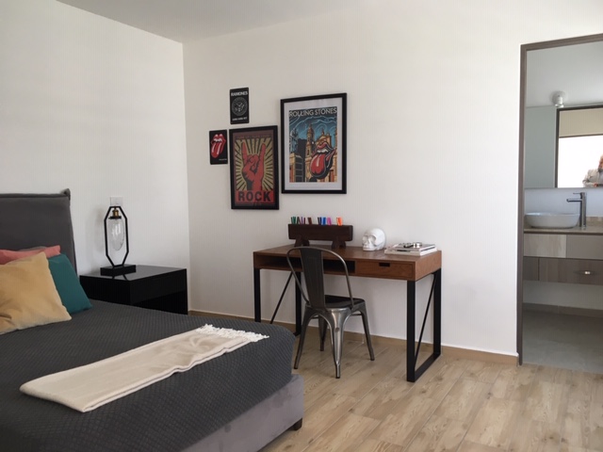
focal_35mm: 29
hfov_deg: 61.7
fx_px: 505
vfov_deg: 48.2
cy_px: 226
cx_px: 302
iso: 25
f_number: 2.2
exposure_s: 1/40
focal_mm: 4.15
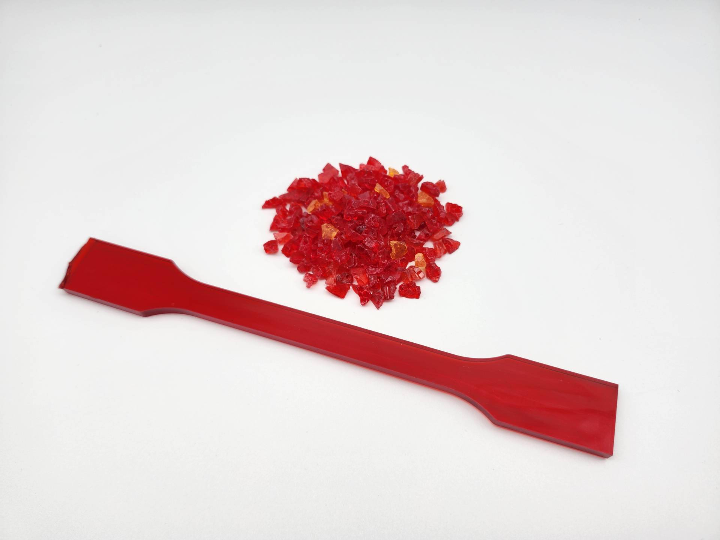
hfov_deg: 73.9
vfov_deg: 58.9
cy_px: 270
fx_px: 478
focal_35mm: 23
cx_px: 360
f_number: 1.8
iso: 25
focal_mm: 5.54
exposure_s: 1/183
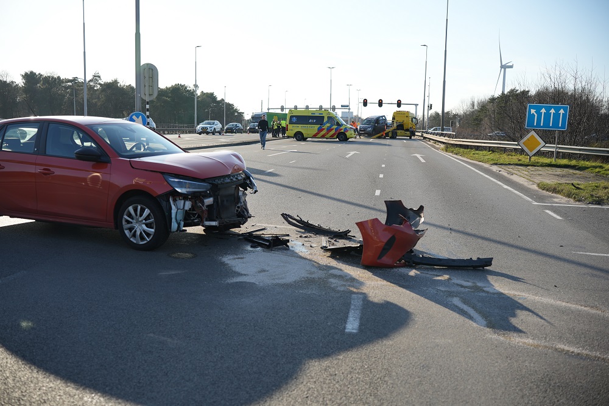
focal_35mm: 35
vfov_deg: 37.8
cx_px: 304
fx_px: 592
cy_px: 203
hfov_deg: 54.5
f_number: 4.5
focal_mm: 35
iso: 100
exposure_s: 1/1000
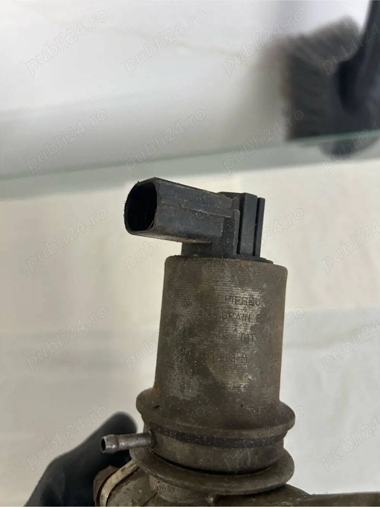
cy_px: 254
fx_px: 381
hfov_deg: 53.0
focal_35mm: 26
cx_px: 190
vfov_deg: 67.3
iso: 200
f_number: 1.5
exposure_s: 1/50
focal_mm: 5.7
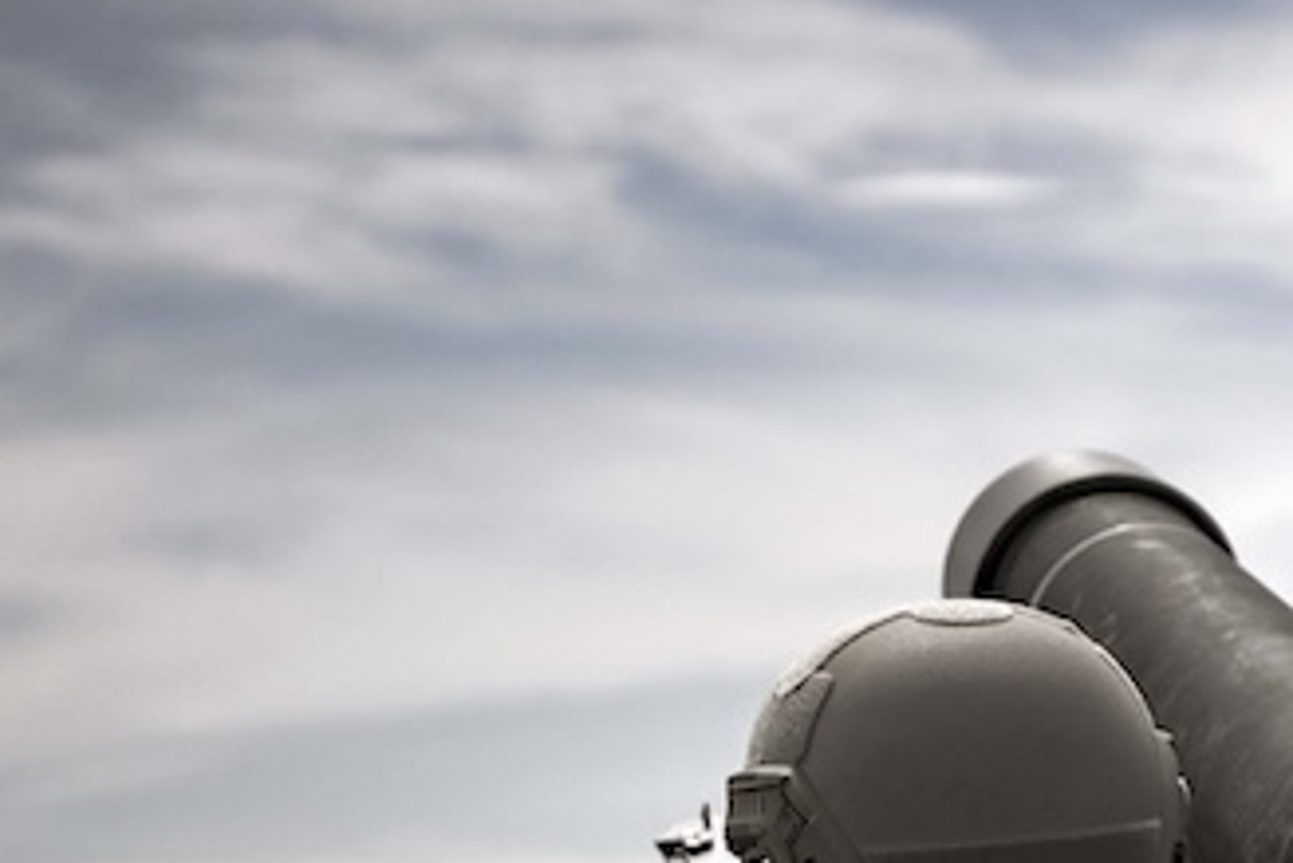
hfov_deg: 10.5
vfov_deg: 7.1
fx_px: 6899
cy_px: 1044
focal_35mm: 192
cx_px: 1652
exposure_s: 1/3200
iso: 160
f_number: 4
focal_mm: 70
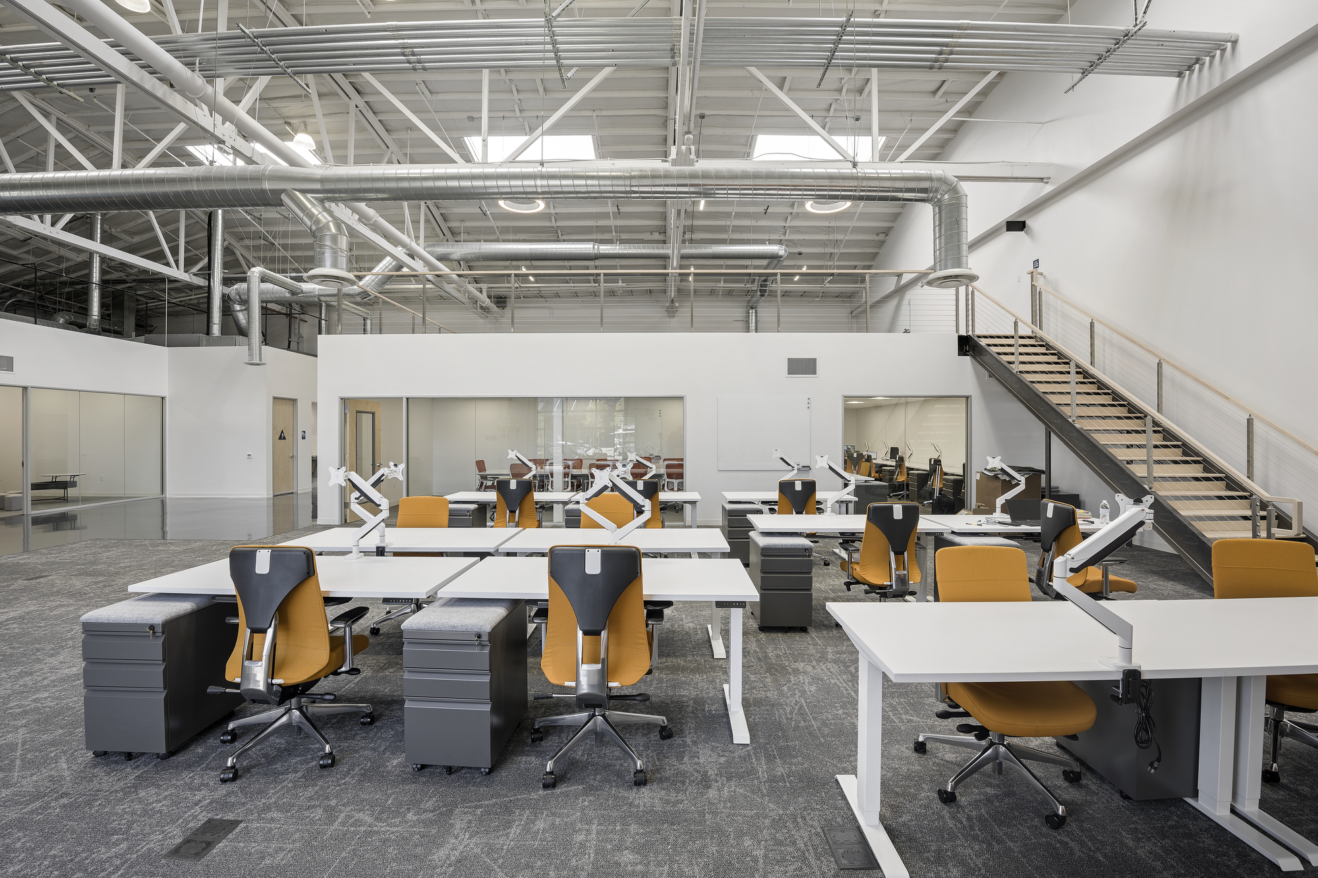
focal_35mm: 16
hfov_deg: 98.5
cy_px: 439
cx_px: 659
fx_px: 567
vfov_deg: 75.5
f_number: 8
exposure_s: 1/4
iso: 100
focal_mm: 15.5
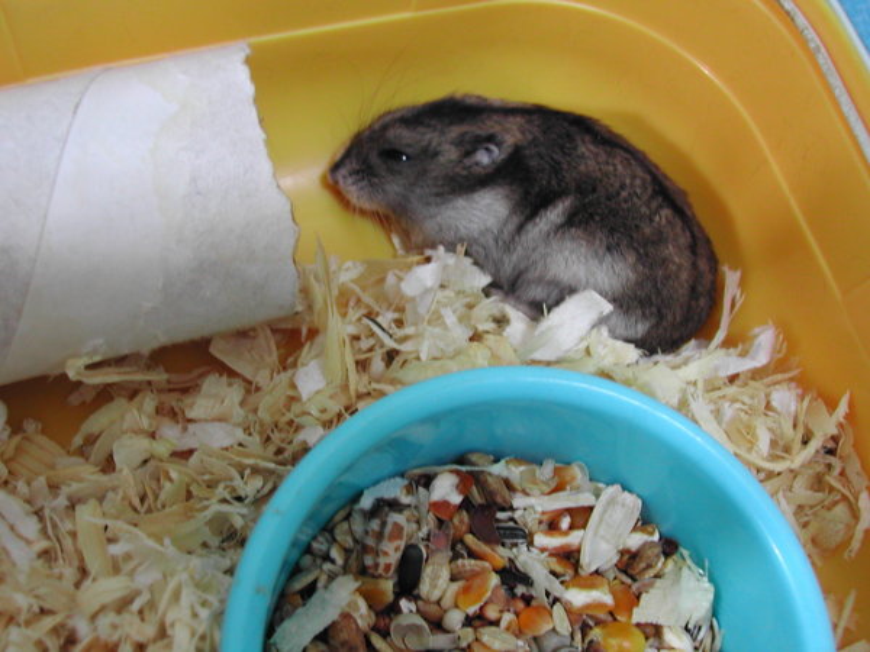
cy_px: 326
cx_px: 435
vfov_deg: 30.9
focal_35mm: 47
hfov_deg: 40.4
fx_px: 1181
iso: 100
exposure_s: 1/5.9
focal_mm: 10.1
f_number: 3.1
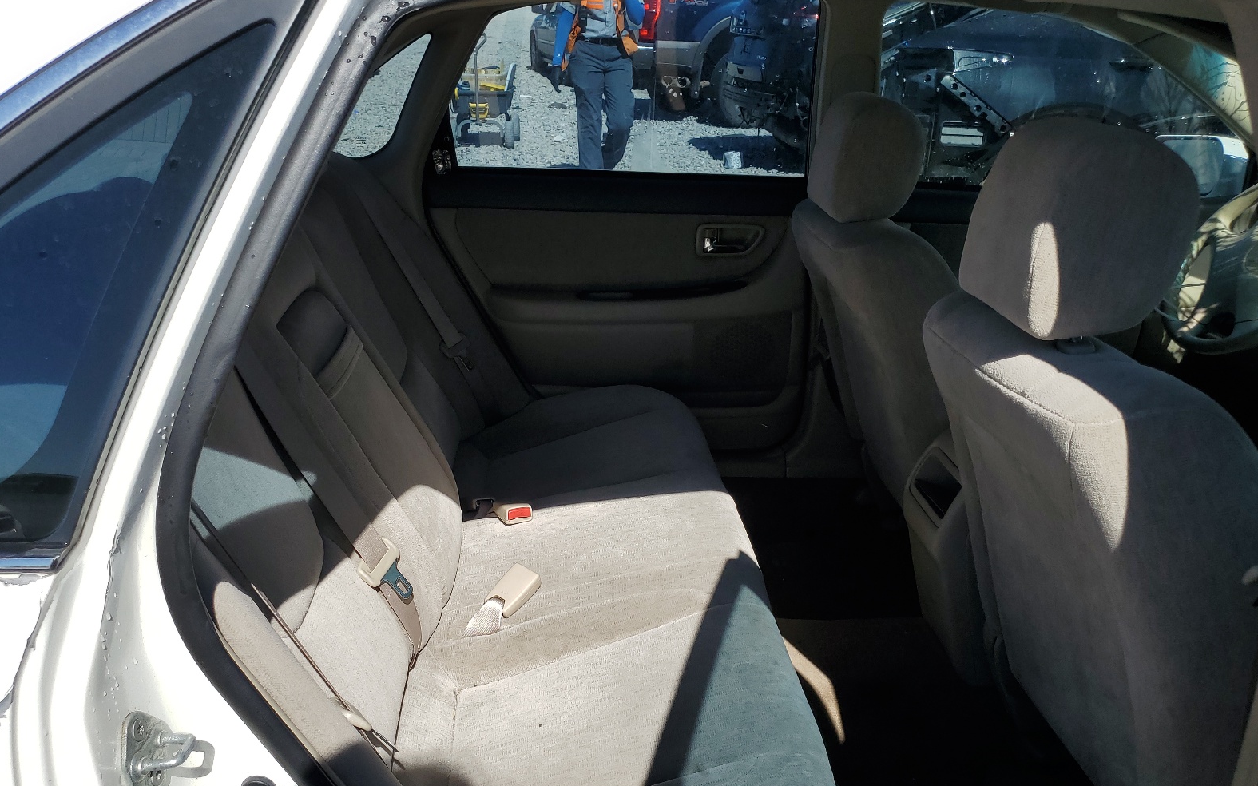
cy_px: 452
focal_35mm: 28
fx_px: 960
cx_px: 631
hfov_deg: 66.5
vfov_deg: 44.4
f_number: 1.5
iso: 50
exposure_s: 1/5000
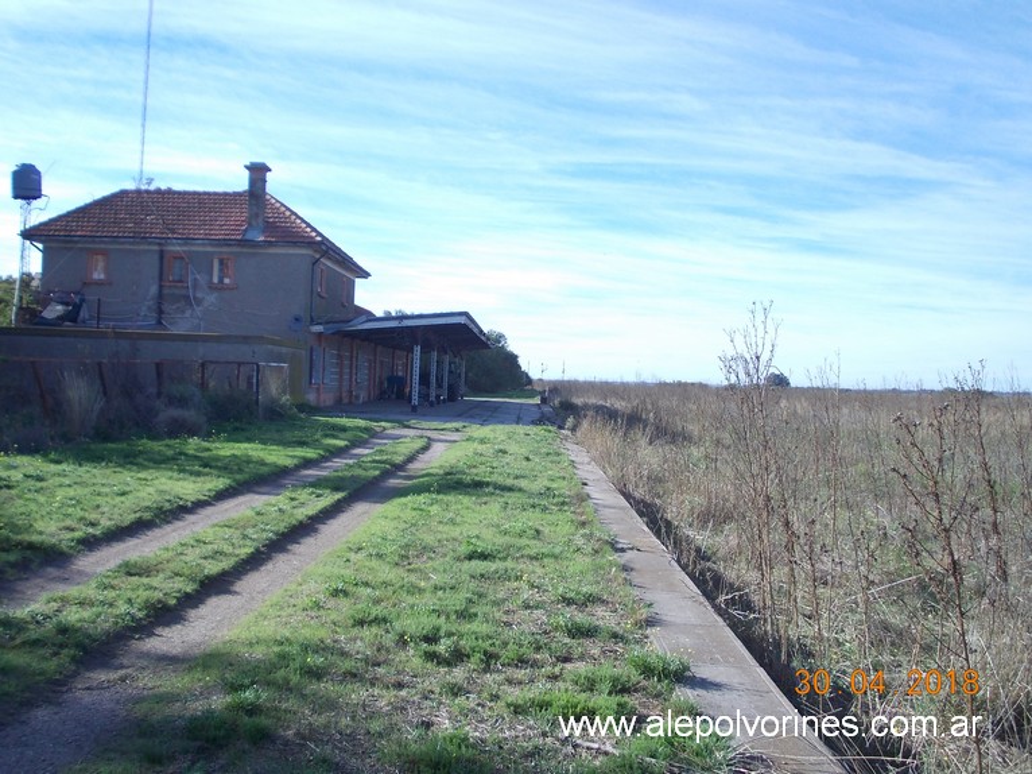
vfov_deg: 37.7
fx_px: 1133
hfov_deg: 49.0
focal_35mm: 38
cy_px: 387
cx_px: 516
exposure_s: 1/160
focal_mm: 5.3
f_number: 6.2
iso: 80
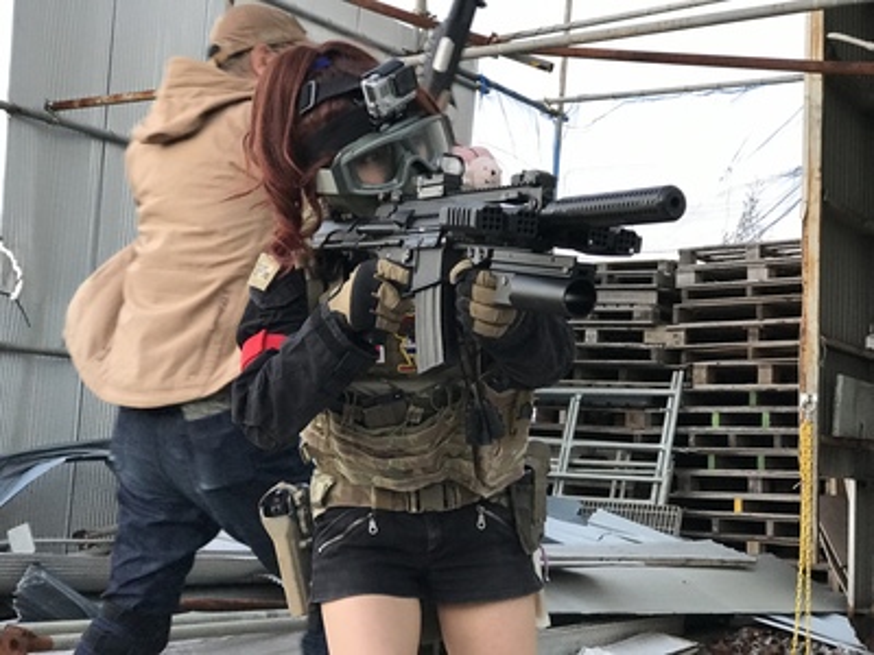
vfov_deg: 25.7
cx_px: 437
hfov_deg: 33.8
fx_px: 1439
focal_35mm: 57
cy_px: 328
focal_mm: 6.6
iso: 160
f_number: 2.8
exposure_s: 1/60
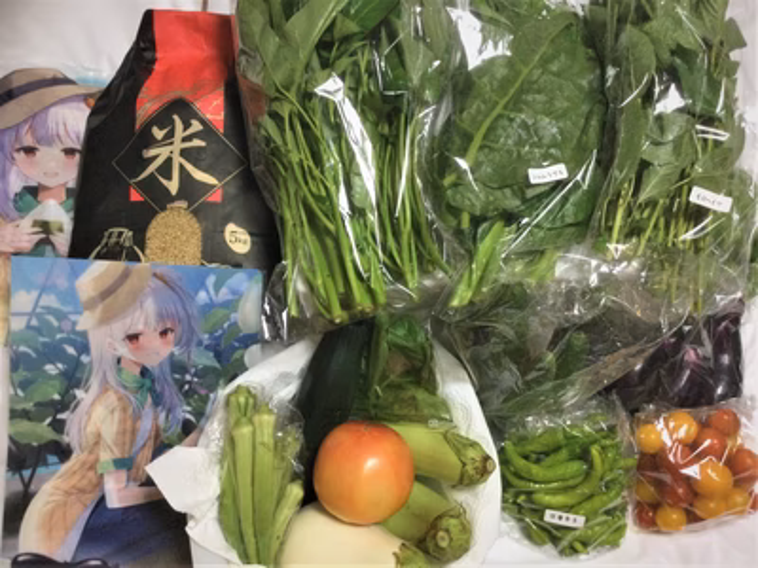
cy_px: 284
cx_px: 379
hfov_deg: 58.4
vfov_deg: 45.4
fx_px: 679
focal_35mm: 31
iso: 160
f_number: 2.4
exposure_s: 1/33
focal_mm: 3.3
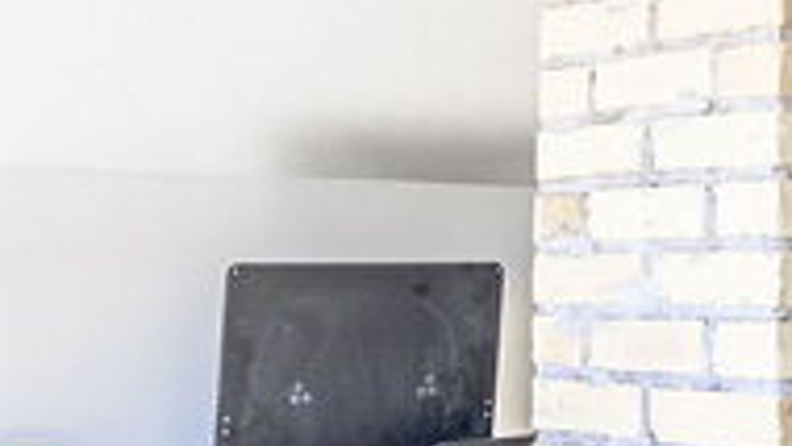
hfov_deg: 22.1
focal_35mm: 79
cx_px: 1196
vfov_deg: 14.9
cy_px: 515
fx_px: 1660
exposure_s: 1/1250
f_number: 8
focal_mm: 14
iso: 200
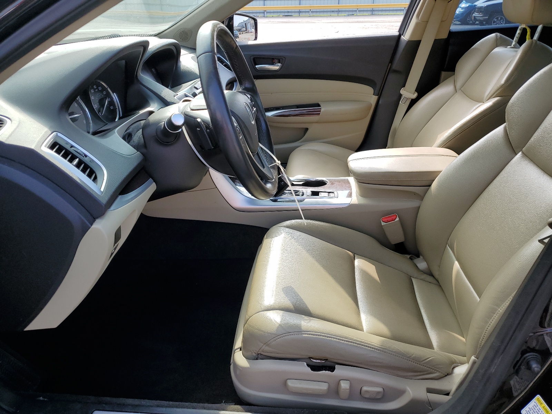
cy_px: 207
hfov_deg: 67.3
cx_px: 276
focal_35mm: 26
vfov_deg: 53.1
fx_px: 415
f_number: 1.5
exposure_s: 1/769
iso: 50
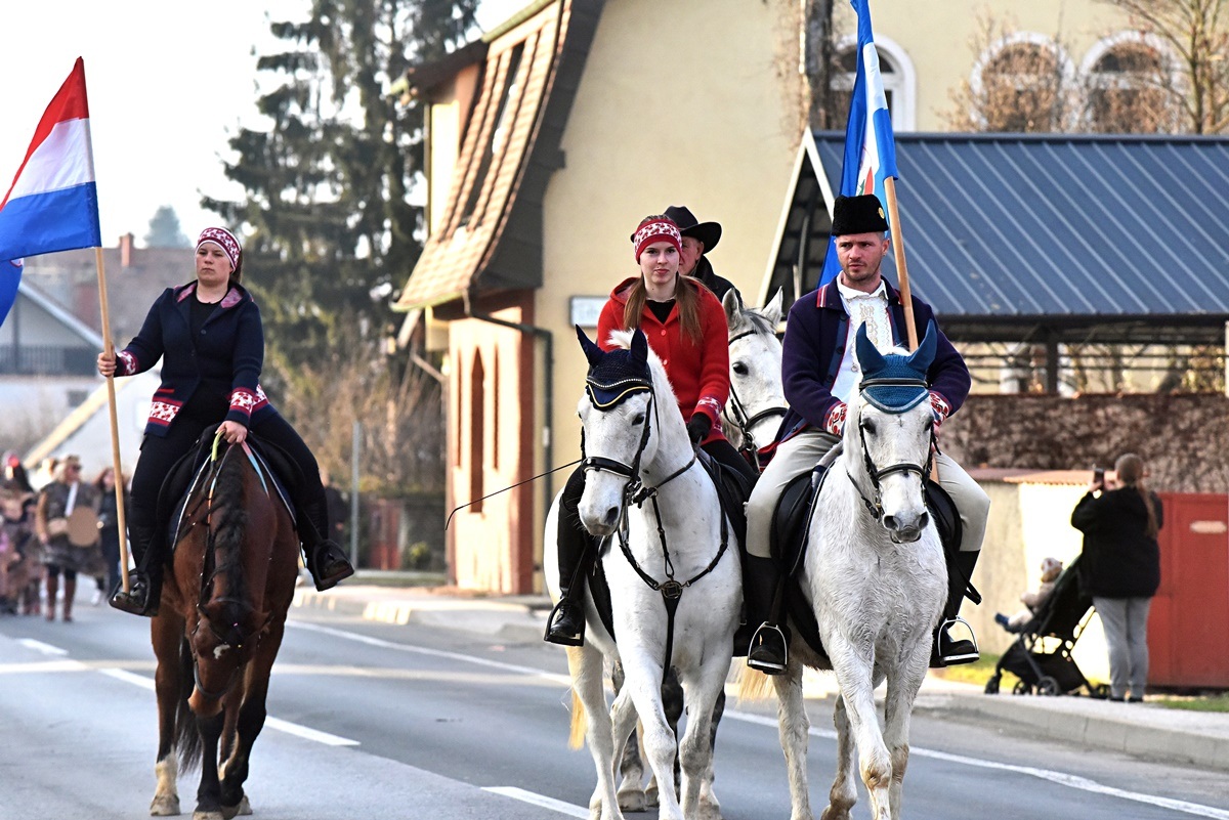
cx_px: 614
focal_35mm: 200
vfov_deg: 6.9
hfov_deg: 10.3
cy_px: 410
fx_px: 6830
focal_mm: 200
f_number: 6.3
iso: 2800
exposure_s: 1/4000
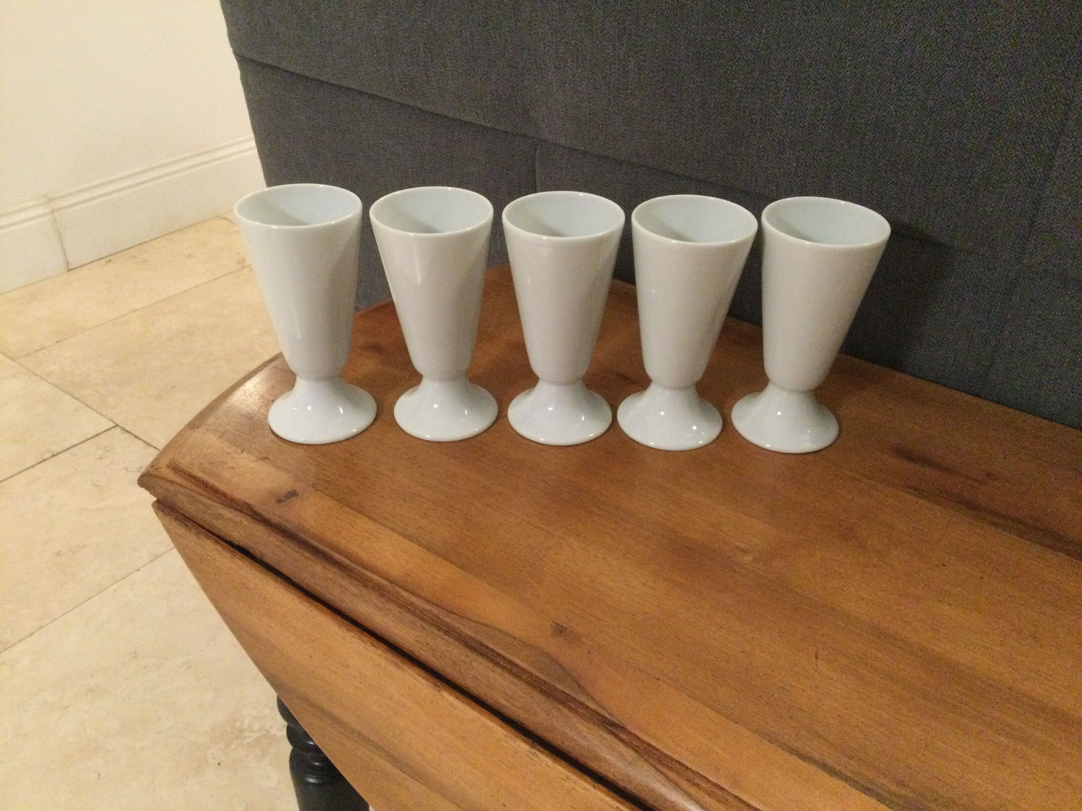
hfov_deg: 58.4
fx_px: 969
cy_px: 406
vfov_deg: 45.4
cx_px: 541
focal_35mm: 31
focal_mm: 3.3
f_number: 2.4
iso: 320
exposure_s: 1/17
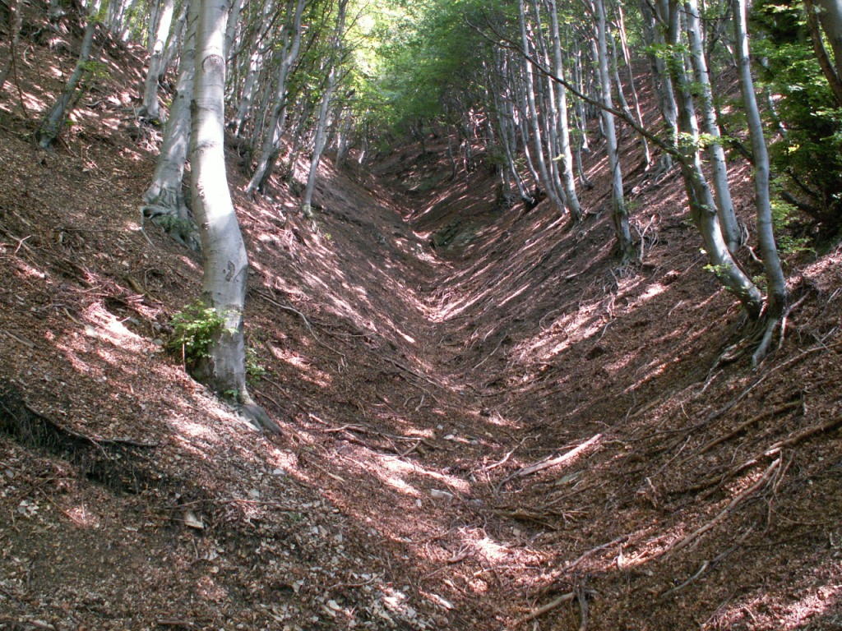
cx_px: 421
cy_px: 316
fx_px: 851
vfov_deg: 40.7
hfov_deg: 52.6
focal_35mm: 35
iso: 160
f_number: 2.8
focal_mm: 5.86
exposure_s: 1/40
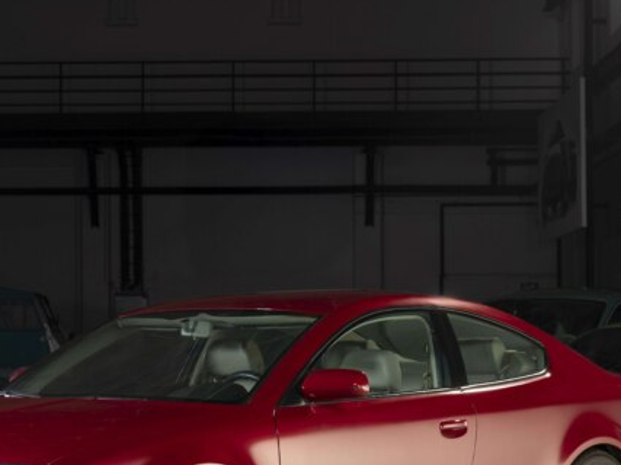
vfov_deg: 12.2
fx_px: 2170
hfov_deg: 16.3
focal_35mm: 121
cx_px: 211
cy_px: 363
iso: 100
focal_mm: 70
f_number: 9
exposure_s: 2
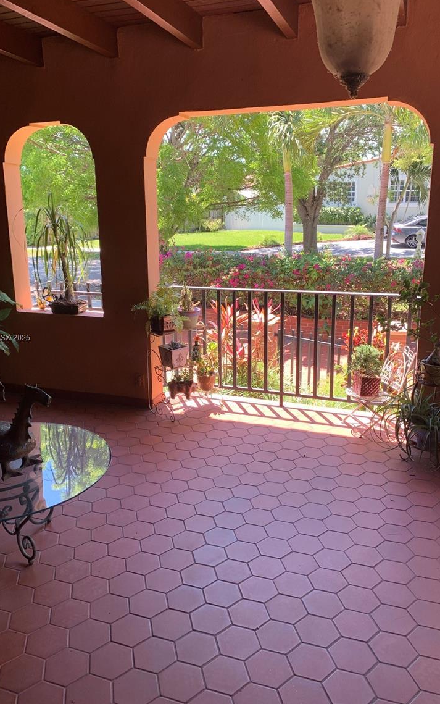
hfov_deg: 43.1
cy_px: 338
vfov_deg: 64.6
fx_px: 556
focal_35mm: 29
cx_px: 195
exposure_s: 1/122
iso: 25
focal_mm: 4.25
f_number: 1.8
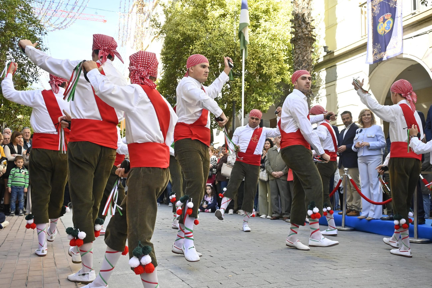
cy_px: 144
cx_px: 216
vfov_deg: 36.9
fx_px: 432
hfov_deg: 53.1
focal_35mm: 36
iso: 640
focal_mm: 24
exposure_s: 1/500
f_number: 5.6
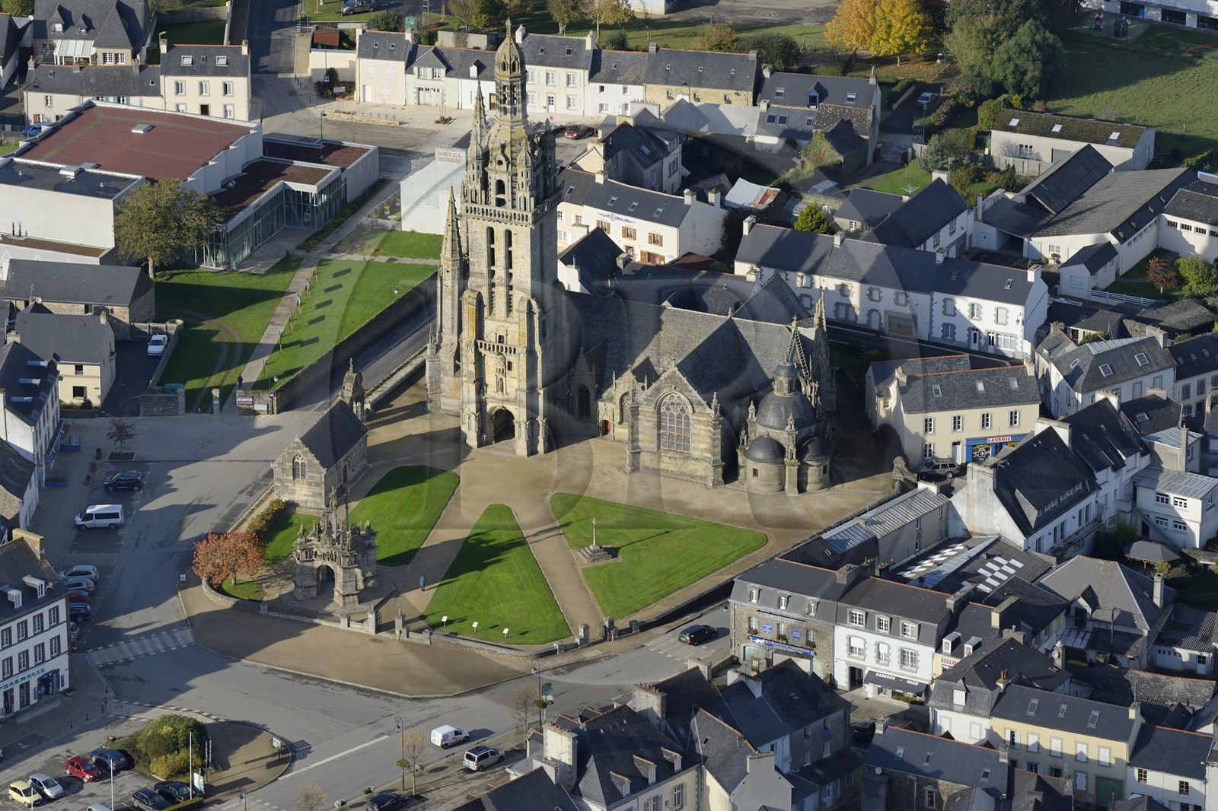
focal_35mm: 165
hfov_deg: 12.5
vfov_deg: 8.3
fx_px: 5581
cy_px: 406
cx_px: 609
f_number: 14
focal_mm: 165
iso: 800
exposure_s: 1/800
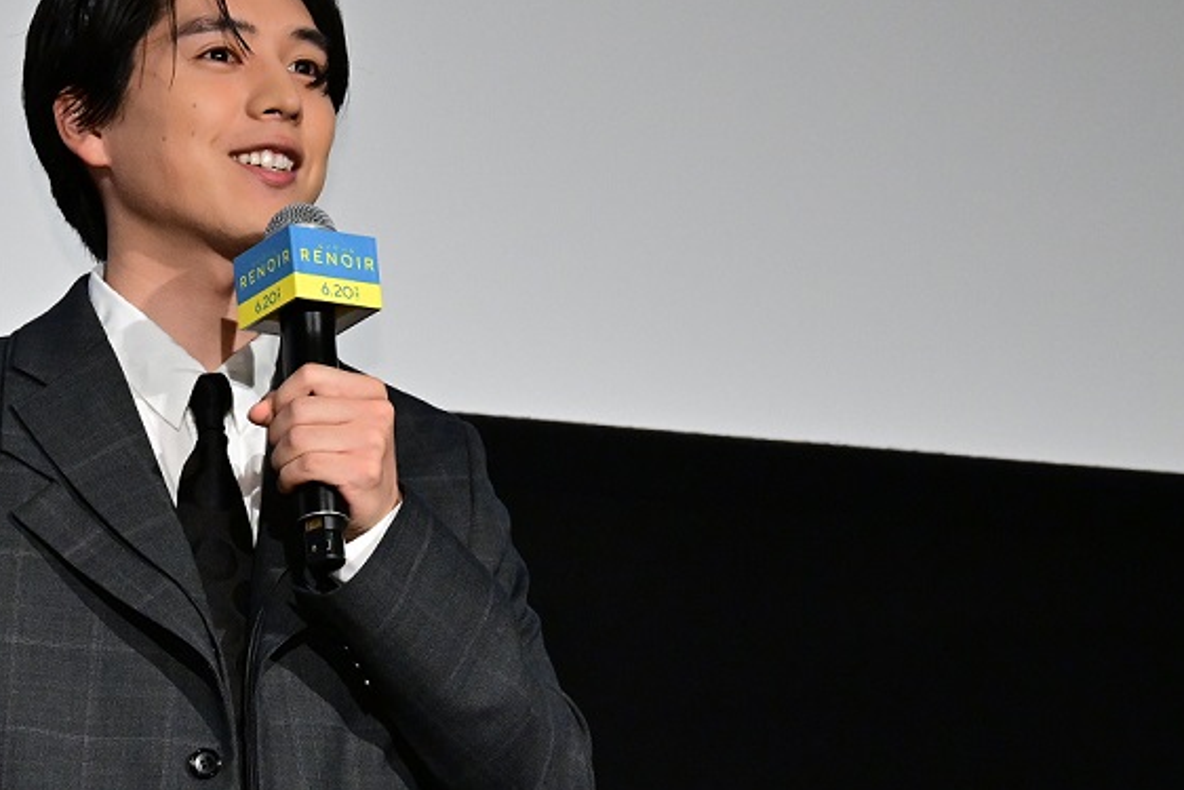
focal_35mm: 221
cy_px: 514
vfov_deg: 6.2
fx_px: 7270
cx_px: 243
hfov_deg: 9.3
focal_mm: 88
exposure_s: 1/200
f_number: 6.3
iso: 3200
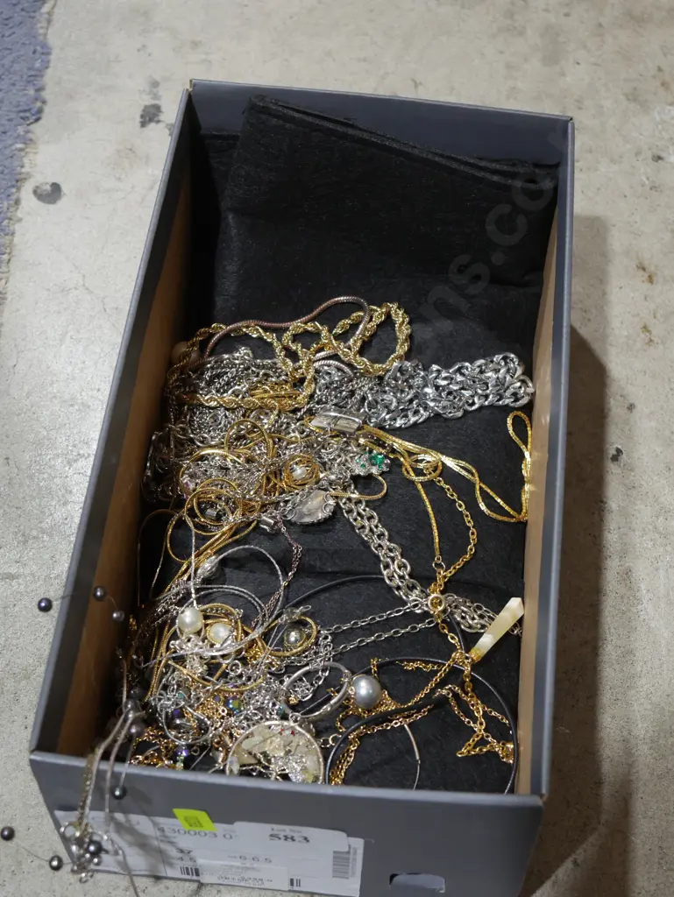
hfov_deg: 25.3
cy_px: 448
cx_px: 337
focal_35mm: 58
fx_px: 1504
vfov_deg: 33.2
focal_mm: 29
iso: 640
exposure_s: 1/60
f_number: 5.4
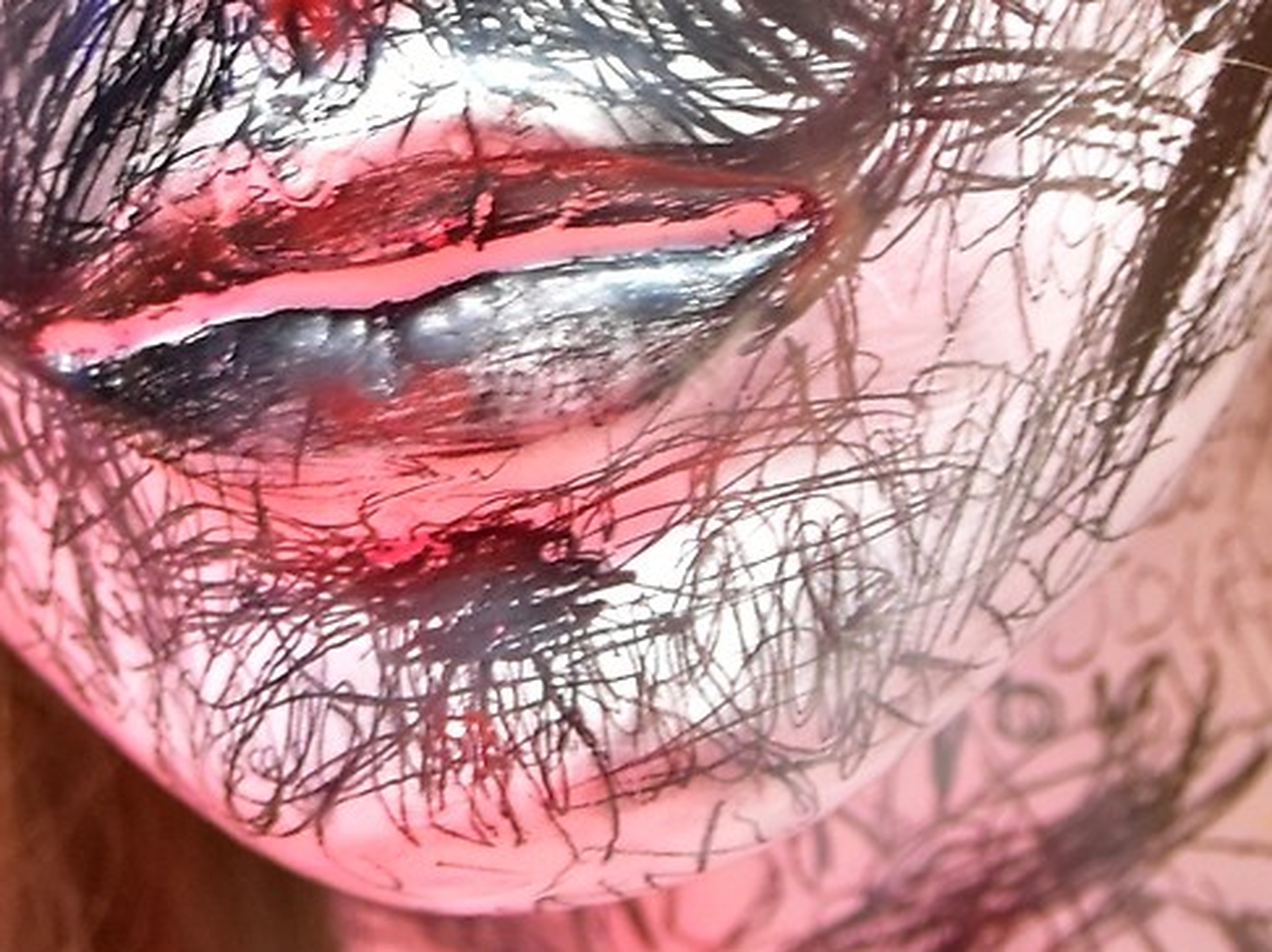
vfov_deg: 7.7
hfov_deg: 10.3
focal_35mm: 192
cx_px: 314
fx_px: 7066
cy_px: 149
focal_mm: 27
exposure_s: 1/40
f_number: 4.5
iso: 800
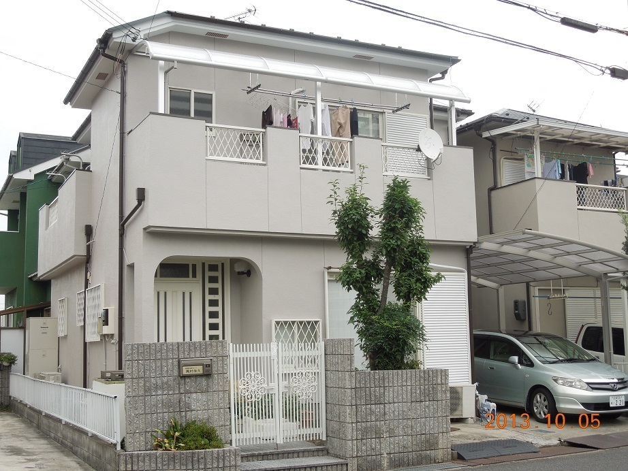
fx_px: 780
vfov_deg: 33.6
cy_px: 236
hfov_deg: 43.8
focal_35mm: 43
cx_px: 314
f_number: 3.9
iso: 100
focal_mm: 7.8
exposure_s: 1/250
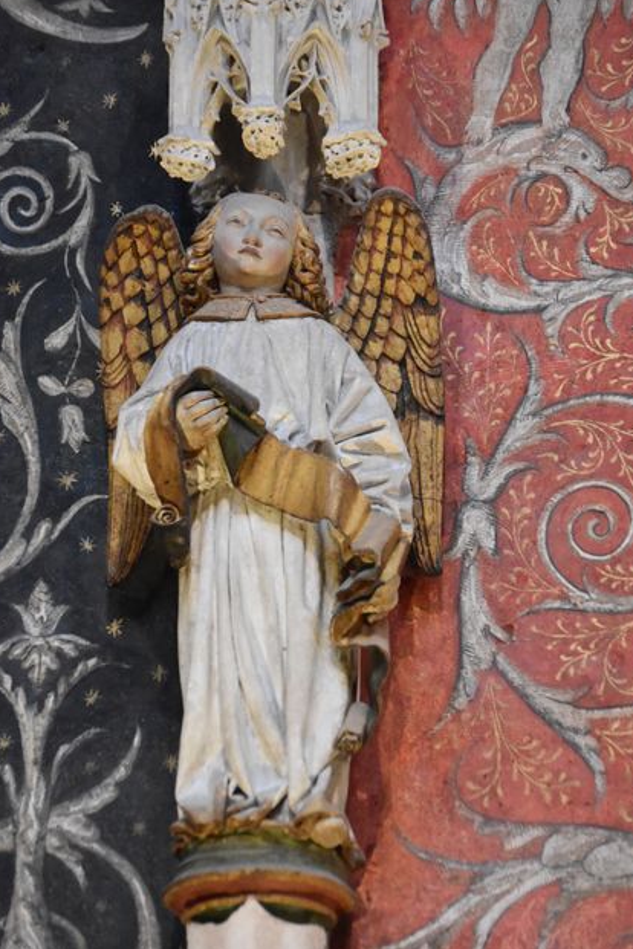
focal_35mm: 161
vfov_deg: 12.8
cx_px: 328
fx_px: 4235
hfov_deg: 8.5
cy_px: 515
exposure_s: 1/125
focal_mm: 95
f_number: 4.5
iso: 5600
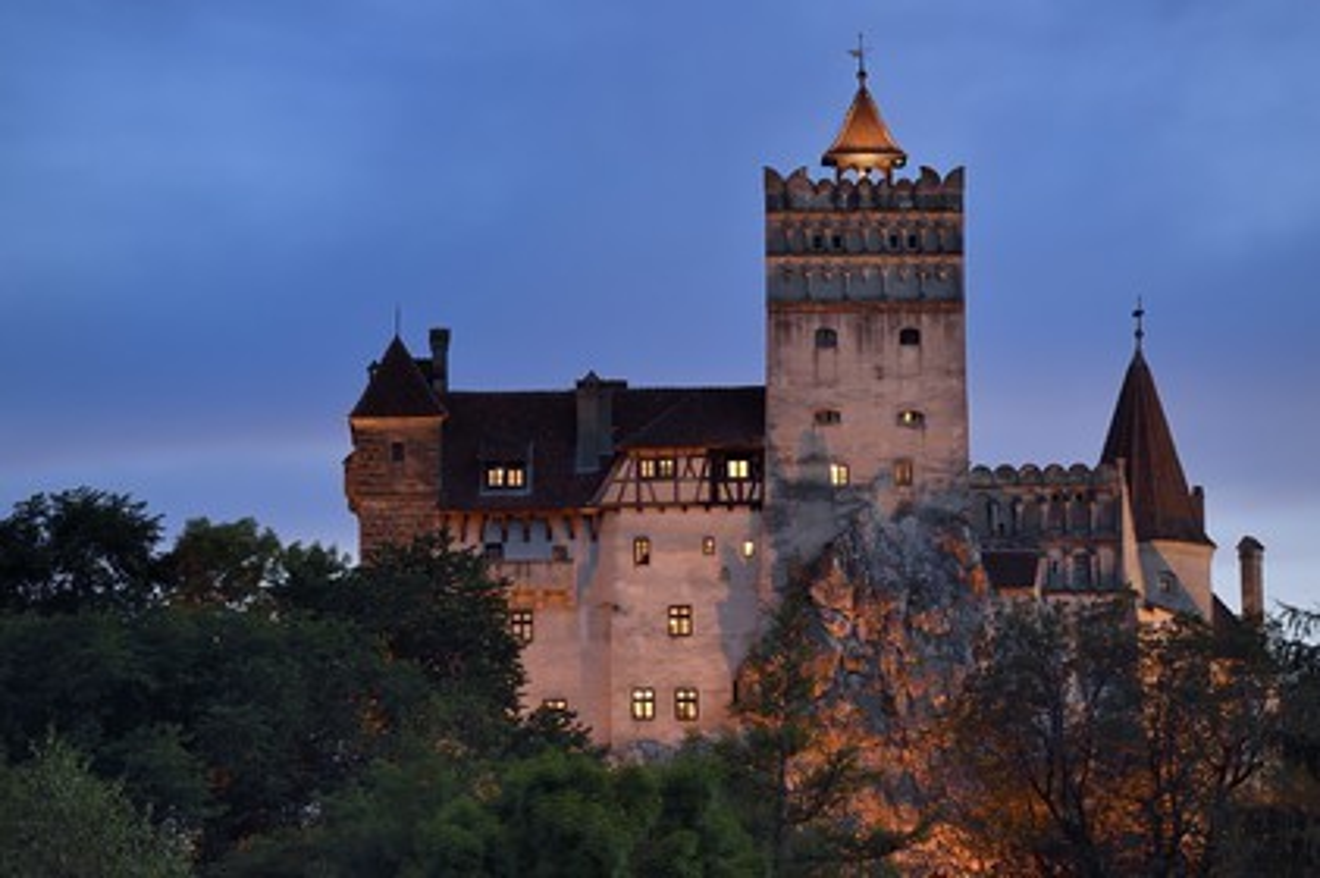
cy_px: 439
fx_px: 7144
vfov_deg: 7.0
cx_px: 660
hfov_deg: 10.6
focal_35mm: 195
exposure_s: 1/13
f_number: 5
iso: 1600
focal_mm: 195
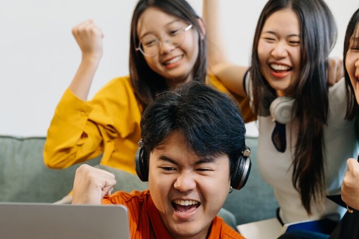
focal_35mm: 59
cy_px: 148
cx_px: 218
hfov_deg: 33.7
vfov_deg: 22.9
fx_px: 590
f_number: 2.8
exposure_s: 1/200
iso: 640
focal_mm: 39.8
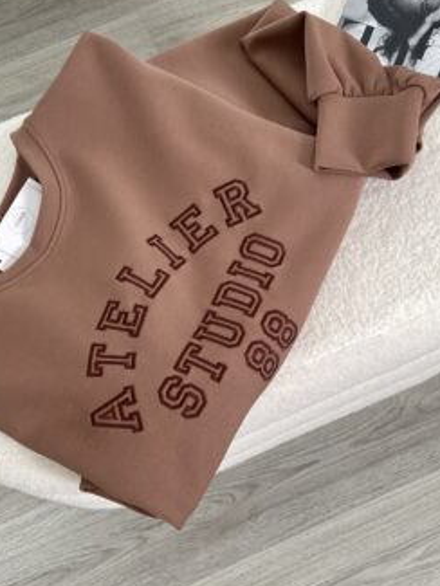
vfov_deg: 56.6
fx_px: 542
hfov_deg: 44.0
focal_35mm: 32
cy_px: 335
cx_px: 175
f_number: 1.5
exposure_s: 1/121
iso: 100
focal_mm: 5.7
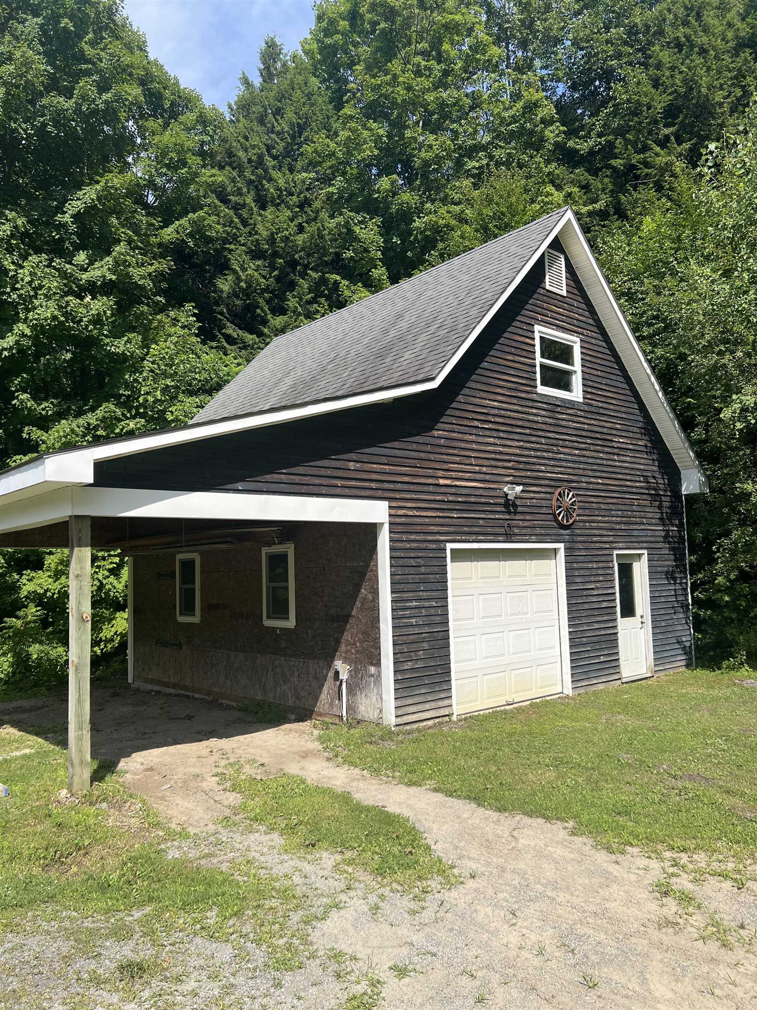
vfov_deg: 67.3
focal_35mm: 26
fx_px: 758
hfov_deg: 53.1
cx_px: 378
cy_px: 505
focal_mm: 5.7
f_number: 1.5
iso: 50
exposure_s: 1/3077
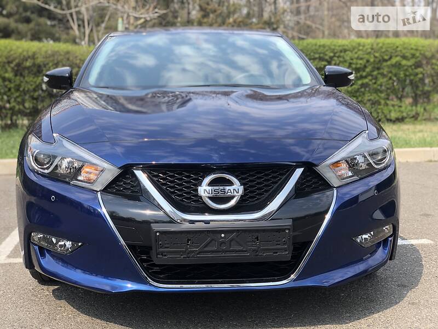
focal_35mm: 52
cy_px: 164
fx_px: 658
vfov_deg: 28.0
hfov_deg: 36.8
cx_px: 219
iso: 16
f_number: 2.4
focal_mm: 6
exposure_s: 1/292
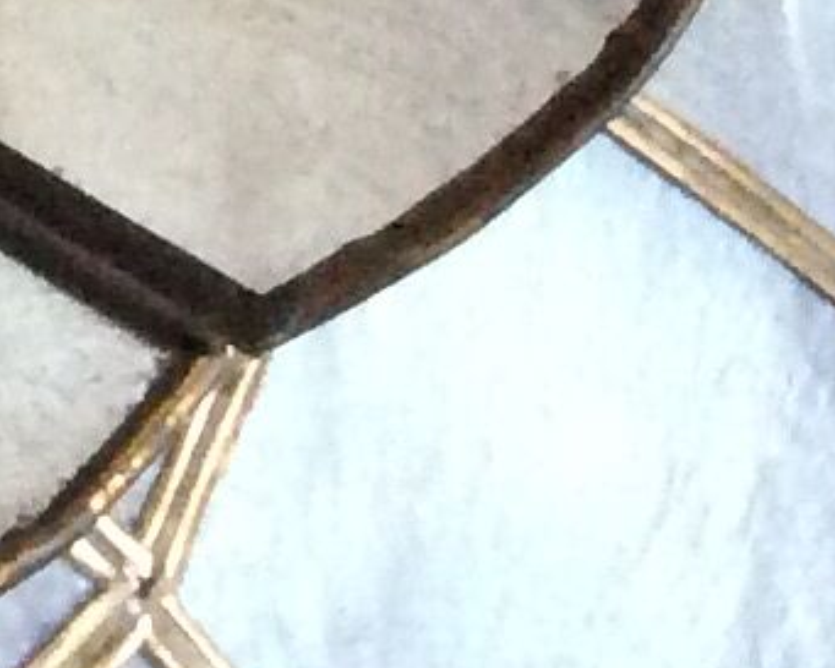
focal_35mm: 237
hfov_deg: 7.3
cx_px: -1611
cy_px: -1319
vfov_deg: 6.1
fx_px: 5859
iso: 250
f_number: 2.4
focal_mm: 3.3
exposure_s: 1/25
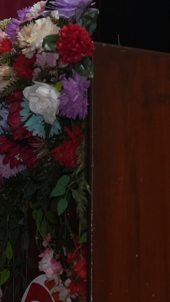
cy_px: 114
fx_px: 3416
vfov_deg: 5.1
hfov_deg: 2.8
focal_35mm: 426
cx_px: 207
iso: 1000
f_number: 2.8
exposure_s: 1/250
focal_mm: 69
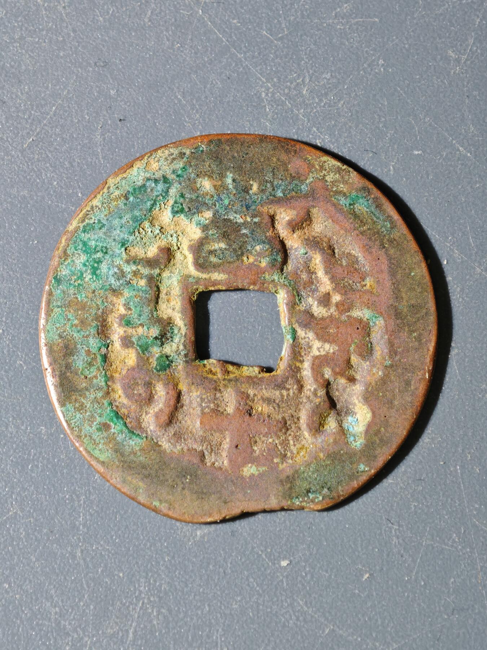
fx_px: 1820
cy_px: 325
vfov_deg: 20.2
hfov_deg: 15.2
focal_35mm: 97
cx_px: 244
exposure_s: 1/108
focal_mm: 9
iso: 500
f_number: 2
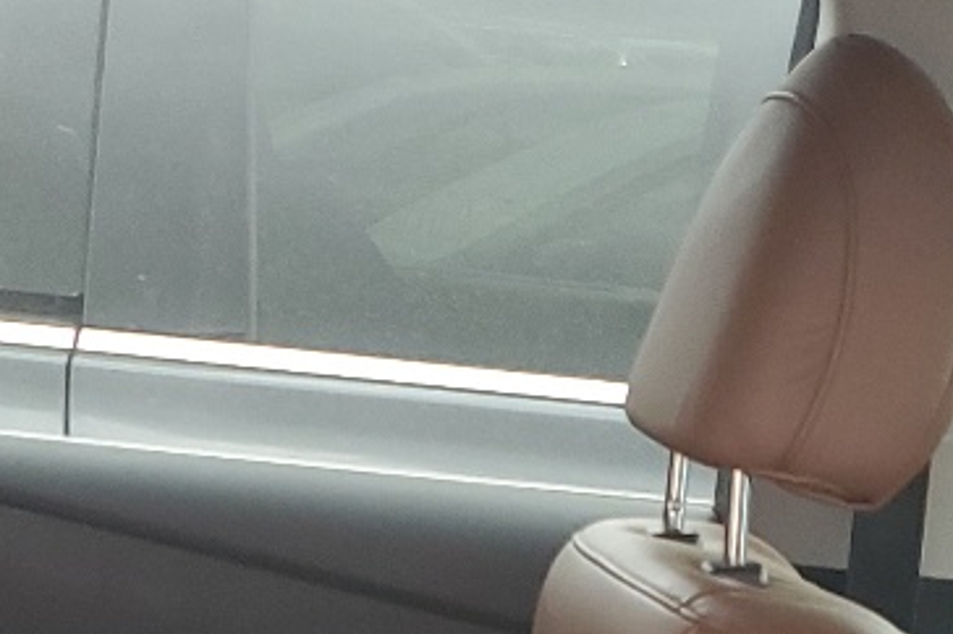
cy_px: 1260
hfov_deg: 17.2
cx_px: 312
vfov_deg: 10.6
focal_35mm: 119
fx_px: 3147
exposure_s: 1/100
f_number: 1.5
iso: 79
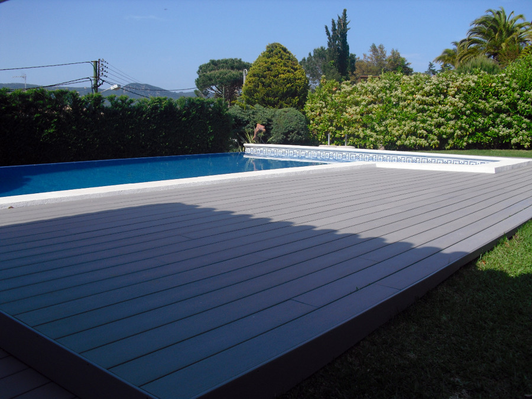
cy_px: 200
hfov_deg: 51.4
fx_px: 553
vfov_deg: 39.7
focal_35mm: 36
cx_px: 266
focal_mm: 6.3
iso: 64
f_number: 7.8
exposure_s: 1/160
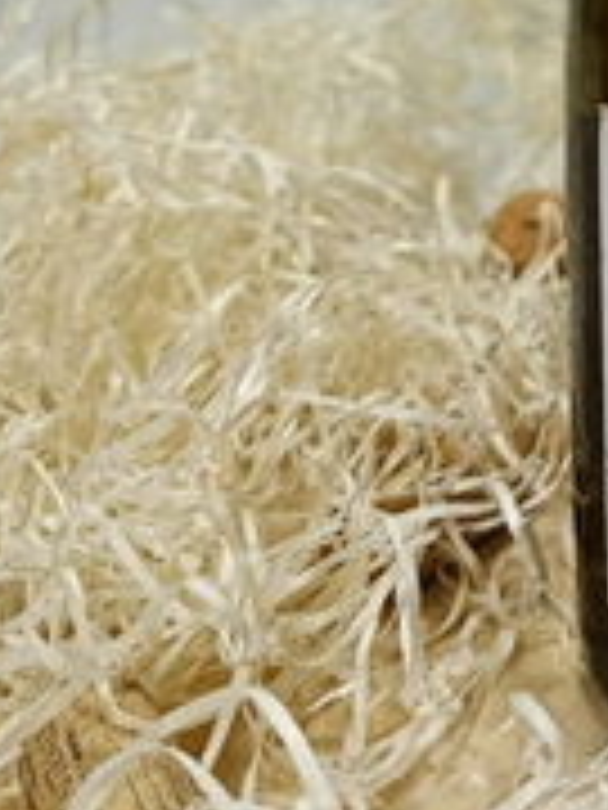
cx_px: 838
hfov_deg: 19.5
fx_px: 1592
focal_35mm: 68
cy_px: -151
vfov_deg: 25.7
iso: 93
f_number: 1.65
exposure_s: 1/100
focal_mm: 6.11
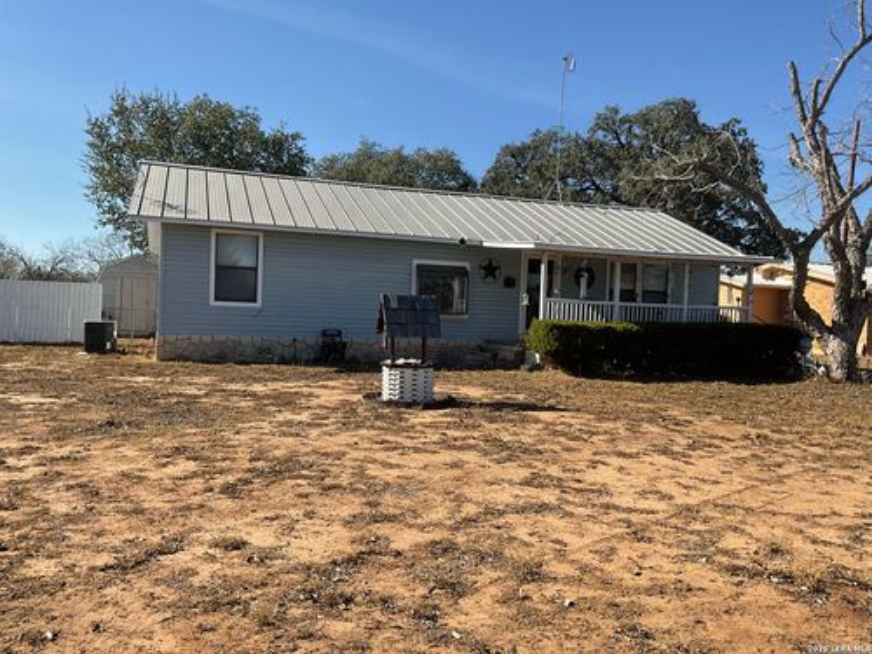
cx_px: 436
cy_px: 327
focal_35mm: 29
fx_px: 731
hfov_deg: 61.7
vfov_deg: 48.2
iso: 16
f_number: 1.8
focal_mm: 3
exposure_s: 1/1534
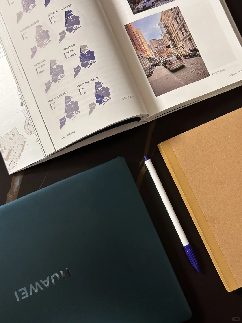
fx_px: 447
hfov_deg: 30.3
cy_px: 162
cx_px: 121
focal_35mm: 48
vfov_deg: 39.7
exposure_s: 1/60
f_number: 1.78
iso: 250
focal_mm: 6.86
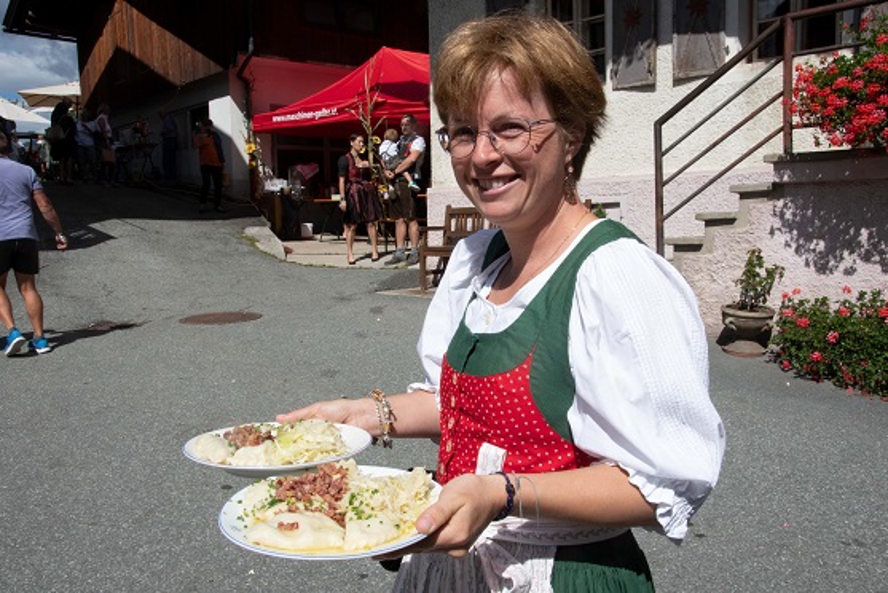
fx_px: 814
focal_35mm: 33
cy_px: 296
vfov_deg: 40.0
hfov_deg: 57.2
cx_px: 444
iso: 400
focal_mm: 22
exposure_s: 1/250
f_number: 25
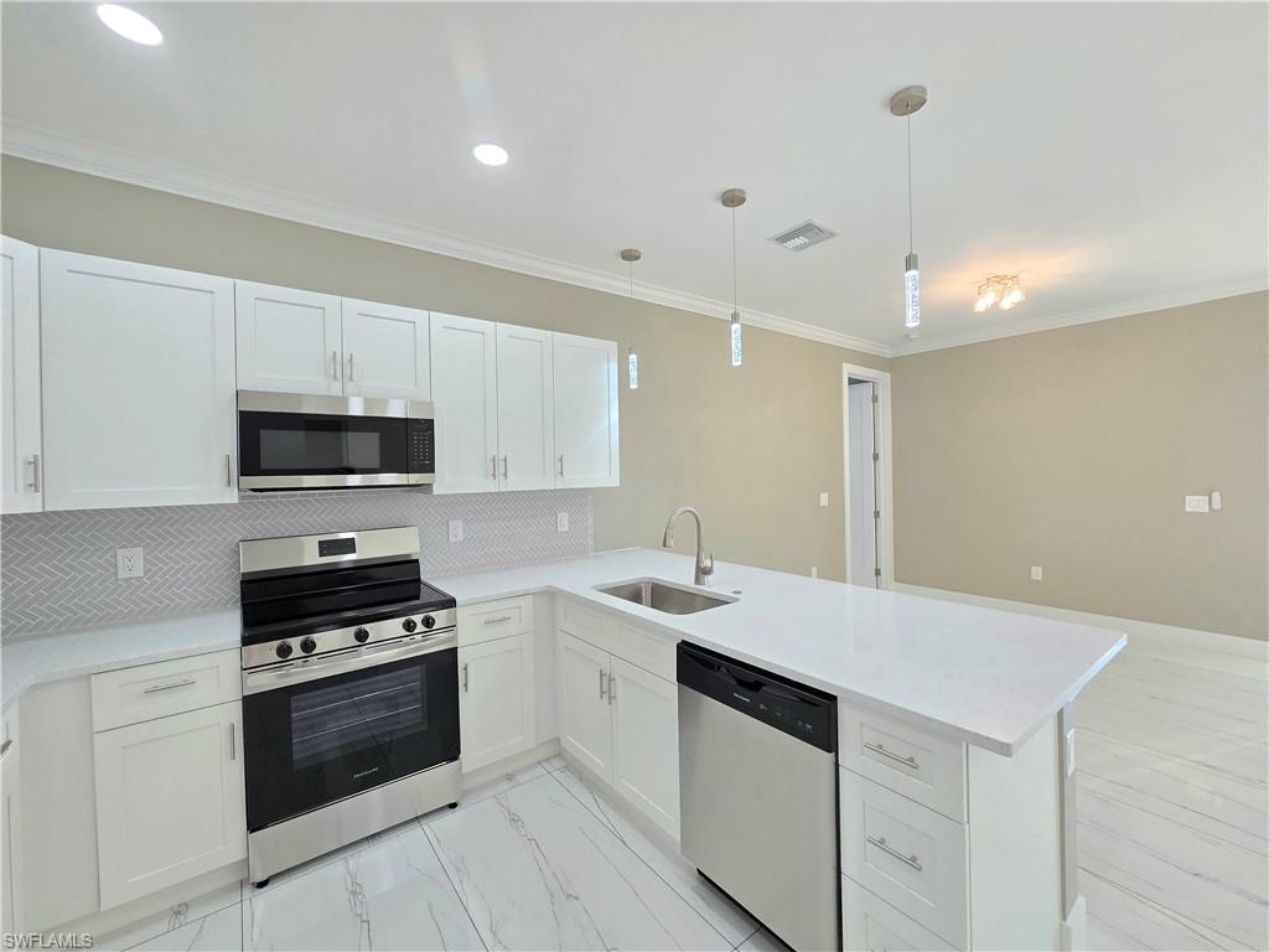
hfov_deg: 106.2
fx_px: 477
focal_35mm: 13
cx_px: 634
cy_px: 476
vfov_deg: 89.9
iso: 64
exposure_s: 1/60.2
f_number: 2.2
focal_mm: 2.2
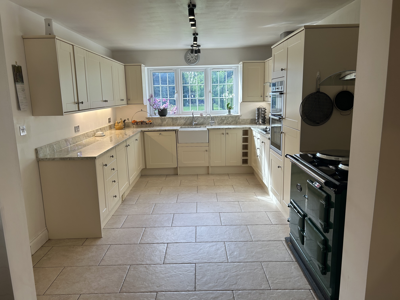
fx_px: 300
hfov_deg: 67.3
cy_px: 150
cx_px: 200
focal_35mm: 26
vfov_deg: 53.1
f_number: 1.5
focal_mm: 5.7
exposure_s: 1/128
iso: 32
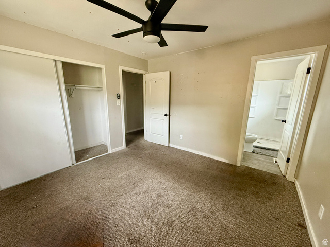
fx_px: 133
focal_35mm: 14
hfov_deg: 102.1
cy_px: 124
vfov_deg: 85.7
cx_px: 165
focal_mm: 2.22
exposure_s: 1/60
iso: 400
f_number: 2.2
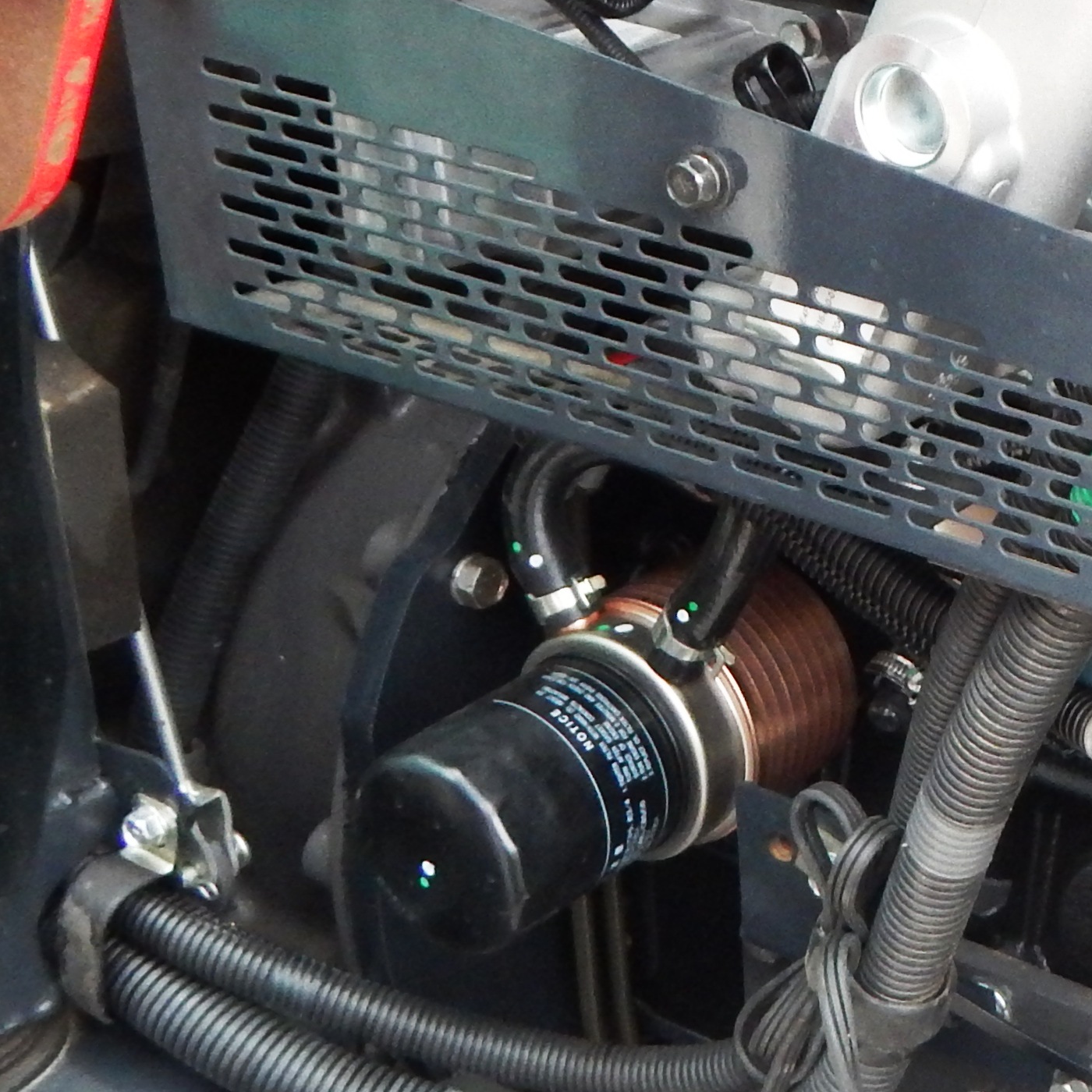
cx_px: 1447
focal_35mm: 64
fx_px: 2284
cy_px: 406
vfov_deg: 26.8
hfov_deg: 23.5
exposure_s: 1/25
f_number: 3
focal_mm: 4
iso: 400
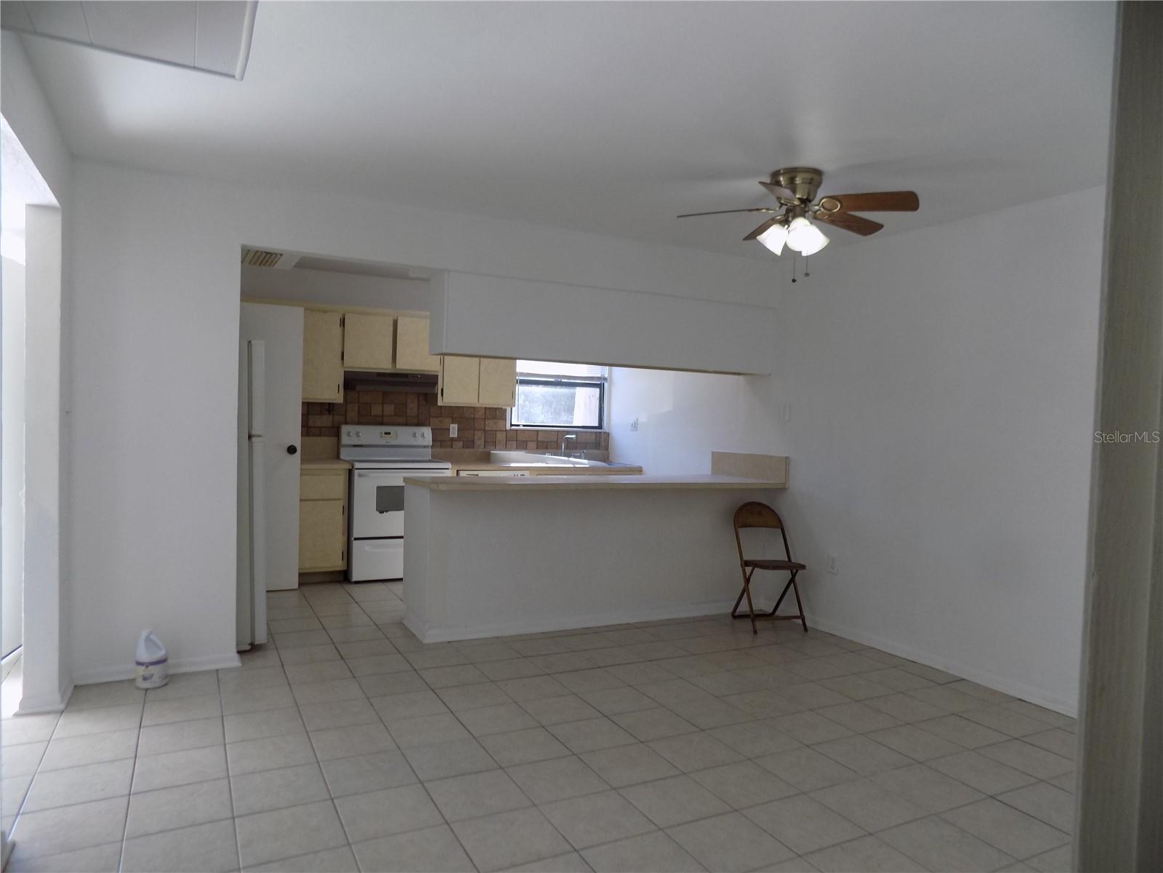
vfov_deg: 58.9
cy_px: 436
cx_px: 582
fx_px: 773
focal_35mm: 23
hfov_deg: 73.9
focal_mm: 4
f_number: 3.1
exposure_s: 1/40
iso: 80
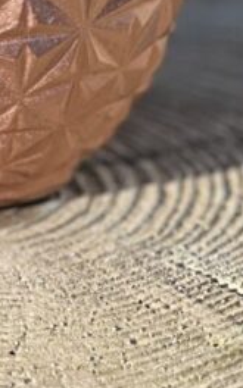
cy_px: -100
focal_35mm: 317
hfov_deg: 4.1
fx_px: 3359
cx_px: -82
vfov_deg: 6.6
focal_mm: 9
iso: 32
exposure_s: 1/350
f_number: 2.8
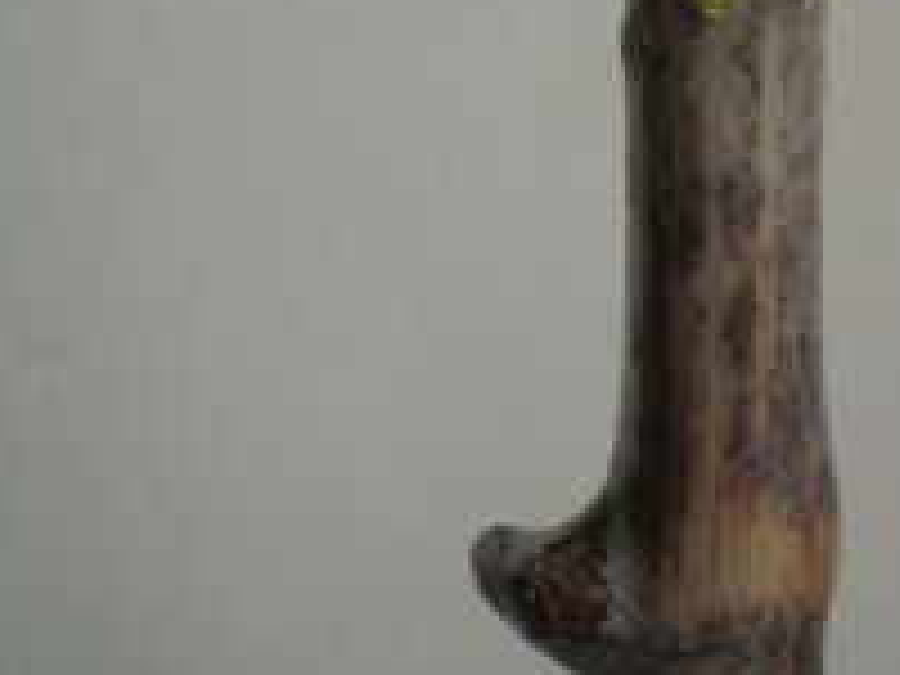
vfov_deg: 20.4
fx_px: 1872
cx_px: 716
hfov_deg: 26.5
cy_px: 216
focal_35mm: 72
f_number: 3.1
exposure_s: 1/250
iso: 64
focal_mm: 6.3
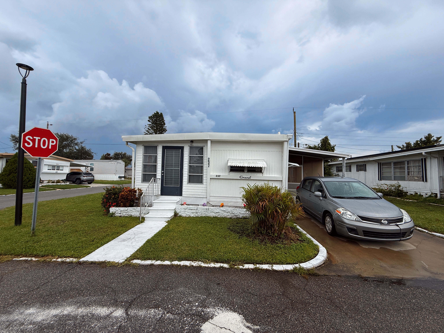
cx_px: 222
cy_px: 166
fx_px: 180
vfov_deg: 85.7
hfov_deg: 102.1
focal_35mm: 14
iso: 50
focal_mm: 2.22
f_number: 2.2
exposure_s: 1/1497
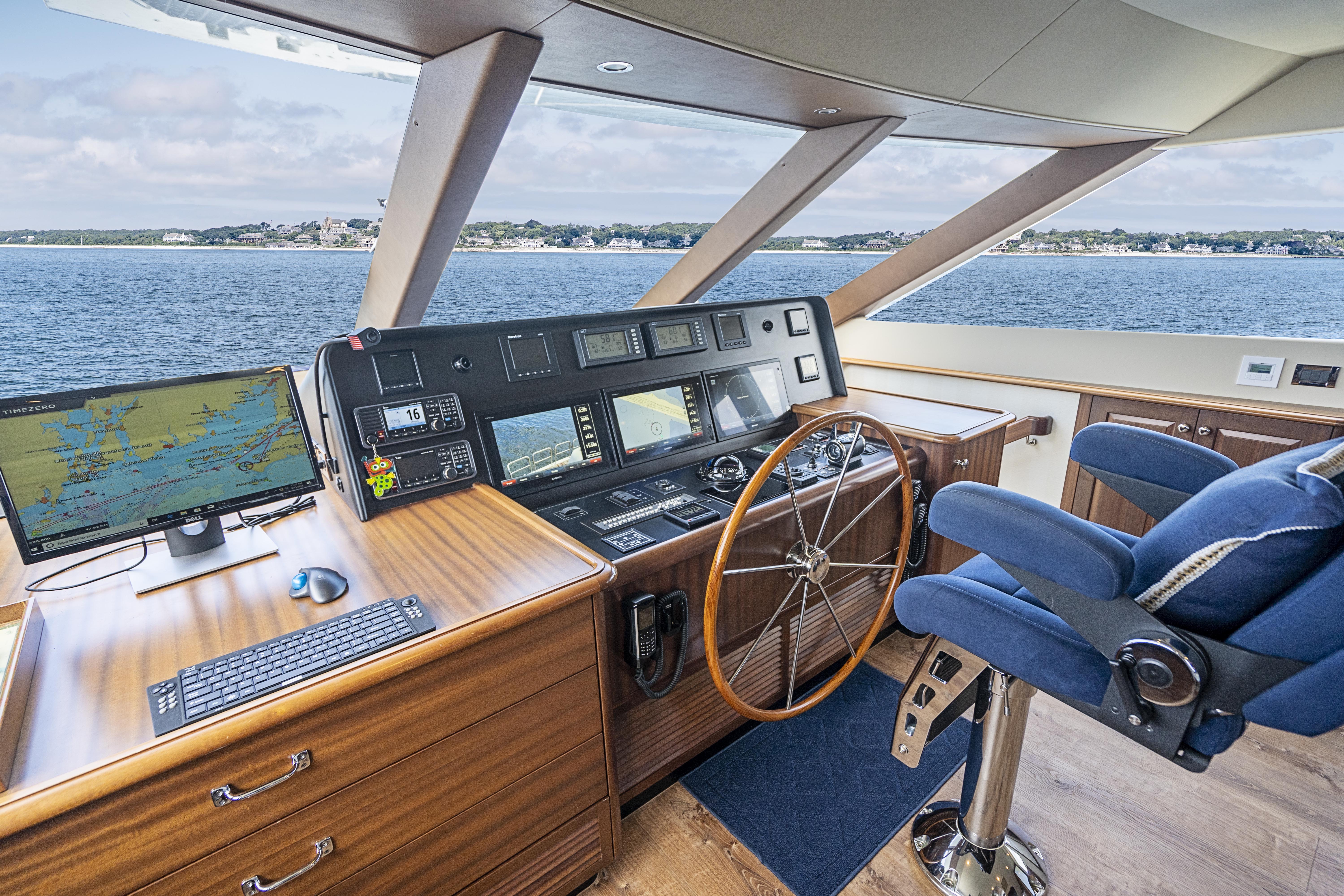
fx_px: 597
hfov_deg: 96.7
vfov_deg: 73.7
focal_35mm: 16
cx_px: 672
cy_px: 448
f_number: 4
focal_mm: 16
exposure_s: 1/320
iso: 400
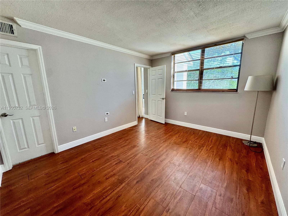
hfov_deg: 102.1
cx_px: 144
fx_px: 116
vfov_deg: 85.7
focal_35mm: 14
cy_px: 108
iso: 125
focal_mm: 2.22
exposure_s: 1/120
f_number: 2.2
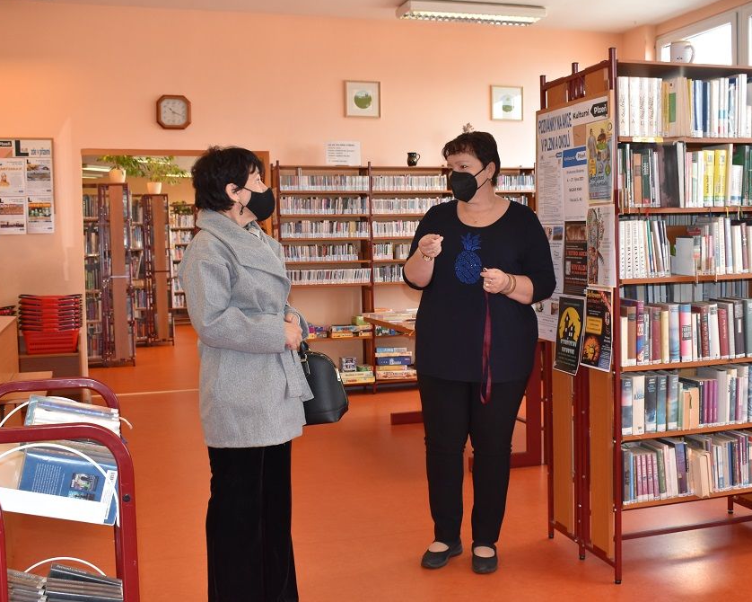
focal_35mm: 40
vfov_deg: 37.7
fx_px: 881
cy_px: 297
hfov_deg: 46.2
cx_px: 380
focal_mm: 23
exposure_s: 1/125
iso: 800
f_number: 5.6
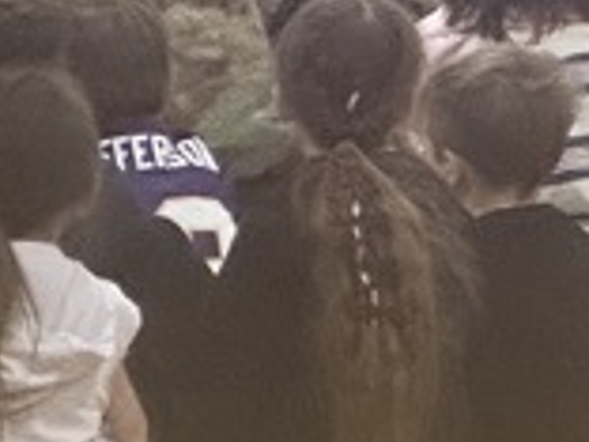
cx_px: 1503
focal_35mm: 505
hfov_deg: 3.8
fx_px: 8593
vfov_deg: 2.9
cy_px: -366
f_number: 2.8
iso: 640
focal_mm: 9
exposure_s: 1/60
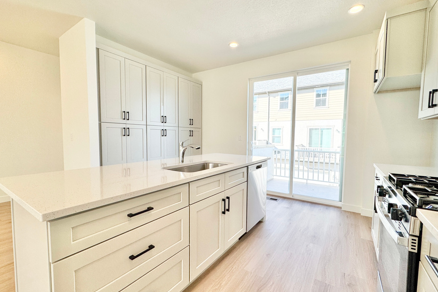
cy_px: 150
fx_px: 195
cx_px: 223
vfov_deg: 73.7
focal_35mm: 16
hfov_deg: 96.7
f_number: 2.2
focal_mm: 2.22
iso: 40
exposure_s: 1/238
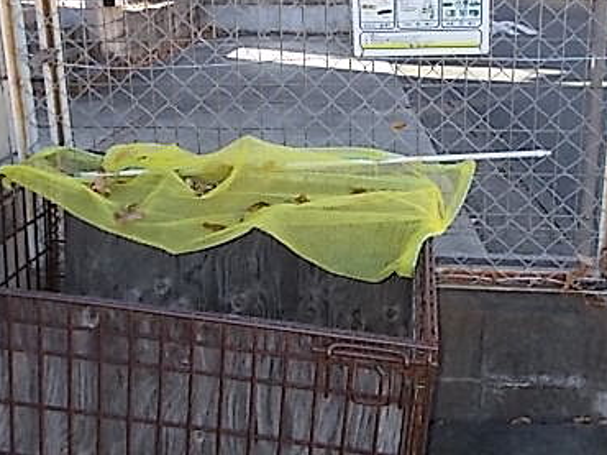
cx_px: 336
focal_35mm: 45
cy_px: 153
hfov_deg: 42.0
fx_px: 789
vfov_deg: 31.9
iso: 80
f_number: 3.2
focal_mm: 4.6
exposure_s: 1/125
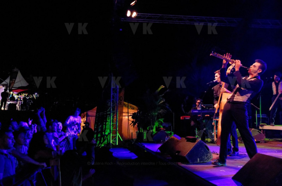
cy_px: 93
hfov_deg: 53.2
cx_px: 141
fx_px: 281
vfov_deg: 36.7
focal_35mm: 36
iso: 2500
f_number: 5.6
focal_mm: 24
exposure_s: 1/50
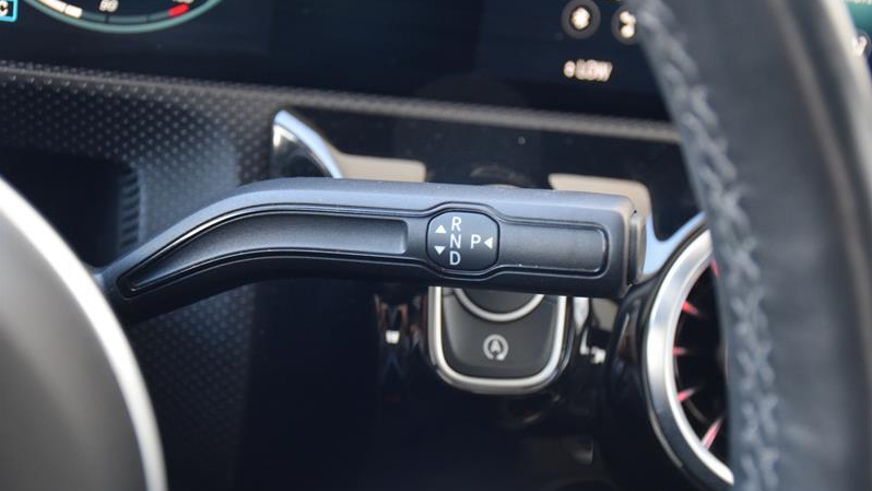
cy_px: 237
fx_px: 1457
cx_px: 436
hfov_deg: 33.3
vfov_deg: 19.1
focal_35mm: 63
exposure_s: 1/60
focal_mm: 40
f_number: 4.5
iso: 2000
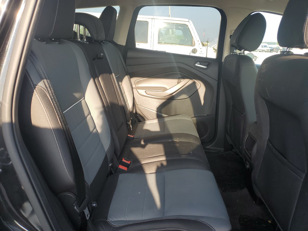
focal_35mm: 26
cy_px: 116
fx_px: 231
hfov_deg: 67.3
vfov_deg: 53.1
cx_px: 154
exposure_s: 1/333
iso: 50
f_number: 1.5
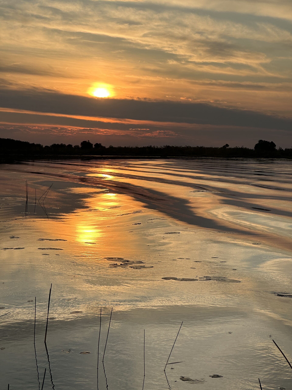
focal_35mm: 77
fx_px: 866
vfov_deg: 25.3
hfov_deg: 19.1
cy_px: 195
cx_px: 146
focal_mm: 9
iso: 32
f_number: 2.8
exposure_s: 1/1024
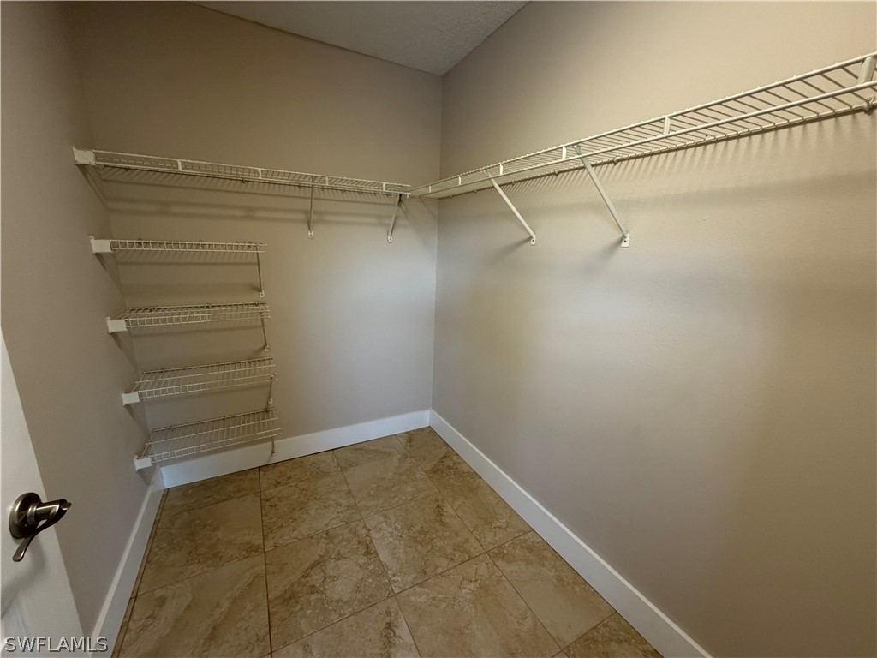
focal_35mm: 14
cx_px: 438
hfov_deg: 102.1
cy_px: 329
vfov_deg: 85.7
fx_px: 355
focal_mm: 2.22
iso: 320
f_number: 2.2
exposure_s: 1/120
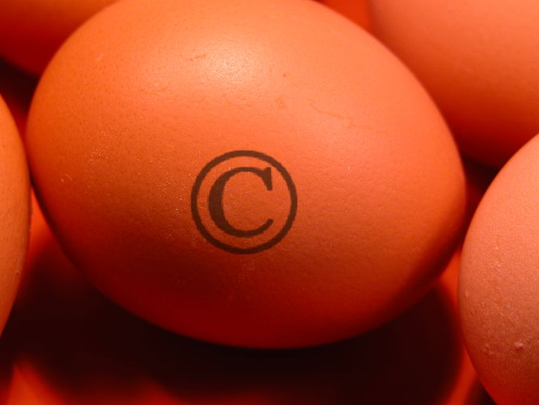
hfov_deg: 15.6
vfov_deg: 11.8
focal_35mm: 126
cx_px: 244
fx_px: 1963
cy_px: 202
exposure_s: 1/66.3
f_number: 3.7
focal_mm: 27.3
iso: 100
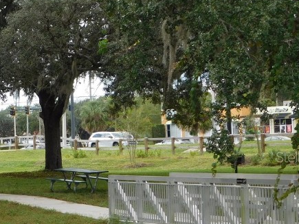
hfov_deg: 14.0
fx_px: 1200
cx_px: -11
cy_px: 157
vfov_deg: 10.7
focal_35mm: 139
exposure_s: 1/400
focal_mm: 10.4
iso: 125
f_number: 4
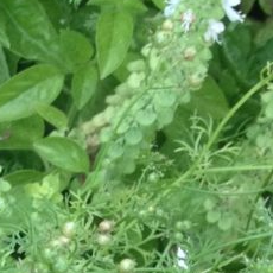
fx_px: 1731
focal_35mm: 194
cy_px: 687
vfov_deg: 8.2
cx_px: -185
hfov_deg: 8.7
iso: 100
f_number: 2.4
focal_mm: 4.28
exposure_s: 1/120
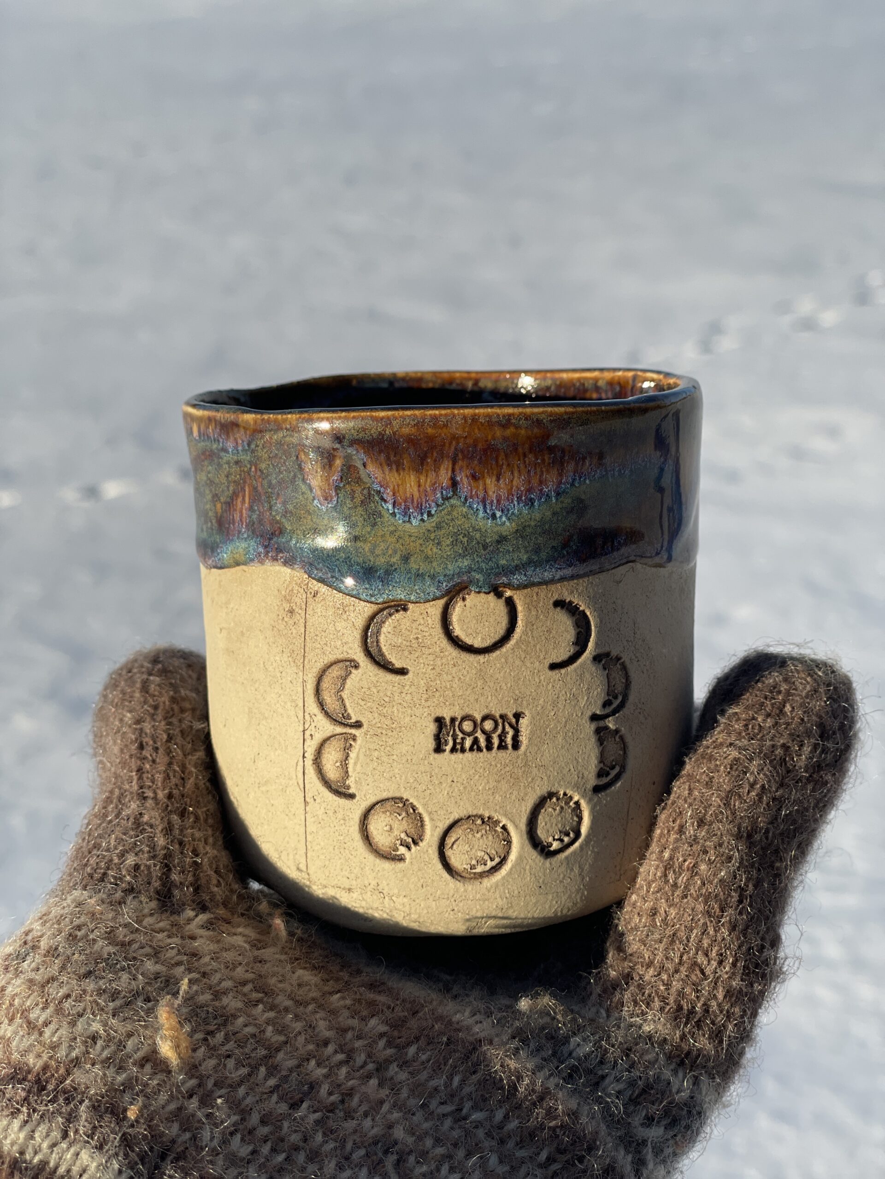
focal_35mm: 52
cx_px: 442
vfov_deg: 36.8
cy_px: 590
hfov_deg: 28.0
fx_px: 1773
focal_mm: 6
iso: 32
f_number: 2
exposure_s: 1/1916
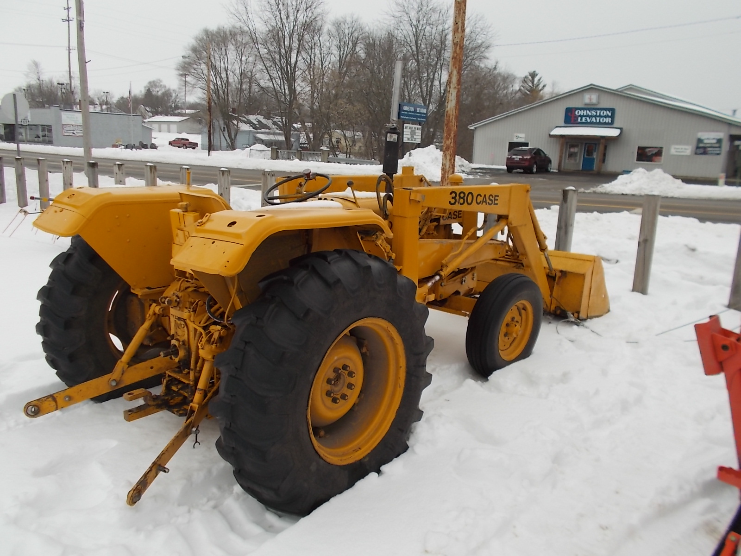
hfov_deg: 60.0
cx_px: 370
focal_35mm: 30
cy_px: 278
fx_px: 642
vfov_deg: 46.8
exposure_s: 1/160
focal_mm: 5.3
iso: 80
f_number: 3.4
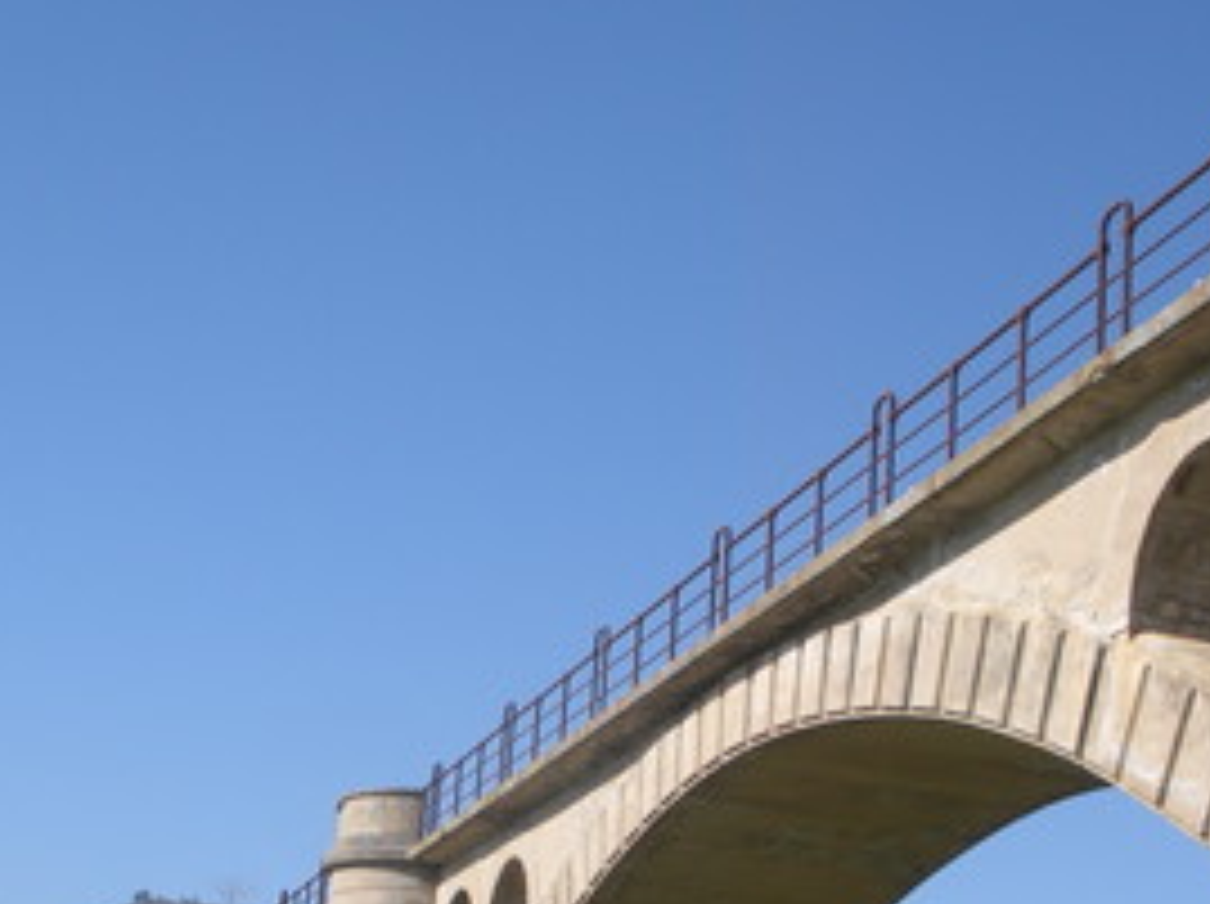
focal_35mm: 67
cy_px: 722
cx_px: 666
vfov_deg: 21.6
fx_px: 2339
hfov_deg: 29.0
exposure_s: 1/620
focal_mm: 6.3
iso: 64
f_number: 3.5
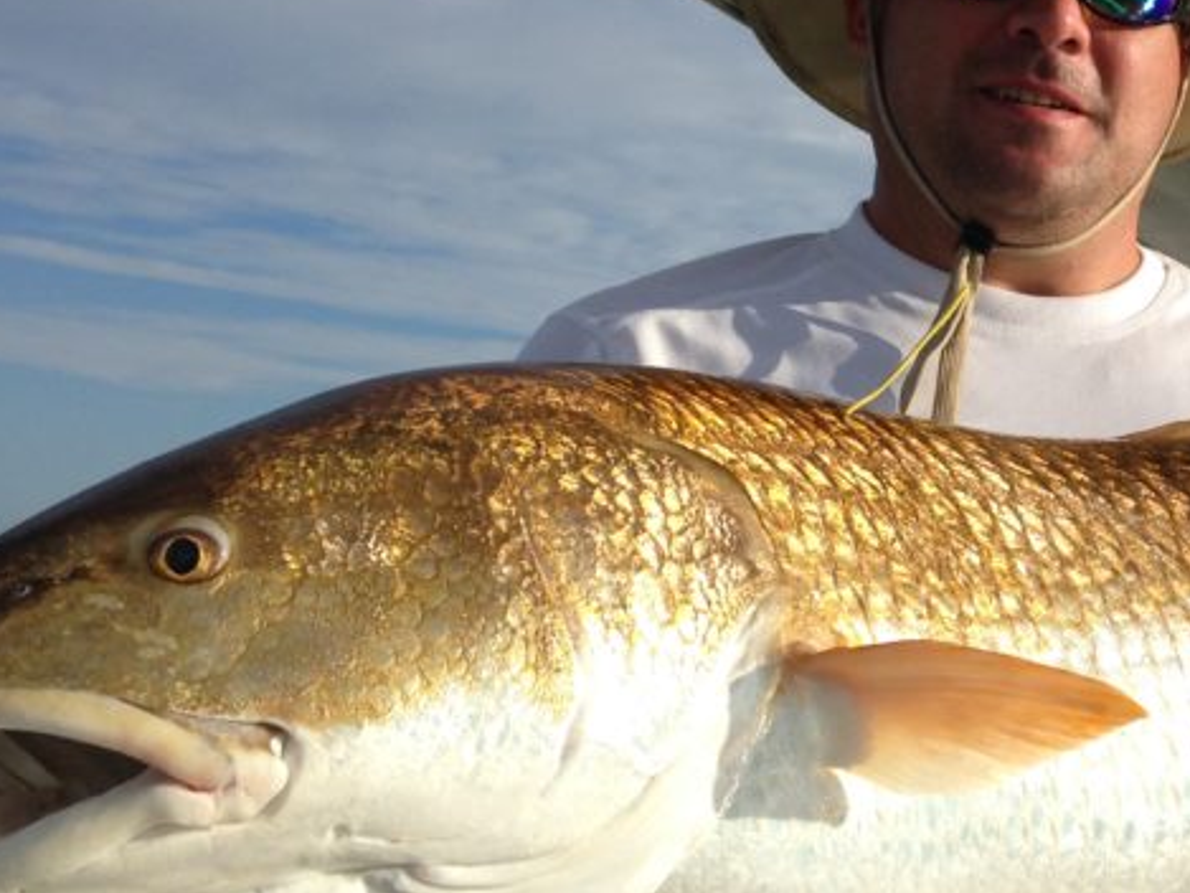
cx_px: 1121
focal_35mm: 72
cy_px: 370
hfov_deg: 26.0
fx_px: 2476
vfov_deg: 20.4
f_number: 2.4
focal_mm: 4.12
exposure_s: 1/2358
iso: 50
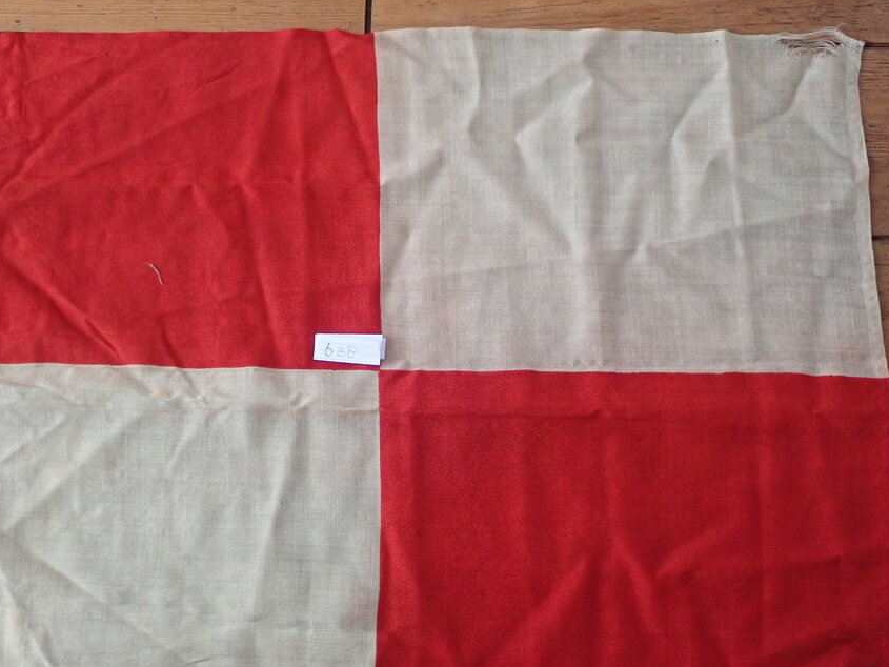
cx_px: 392
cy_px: 367
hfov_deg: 33.2
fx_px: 1490
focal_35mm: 58
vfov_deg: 25.2
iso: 400
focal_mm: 8.99
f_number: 3.2
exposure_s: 1/50
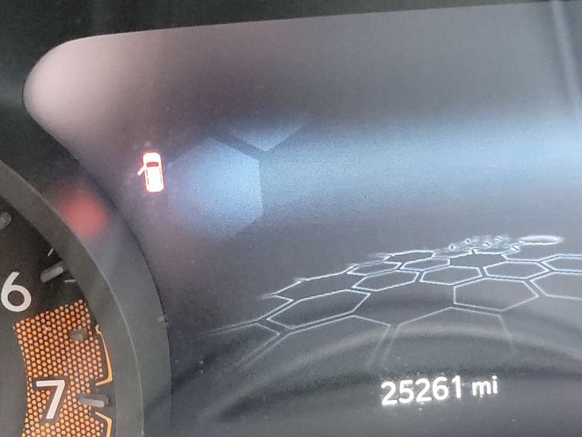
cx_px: 368
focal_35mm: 58
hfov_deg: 33.0
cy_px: 322
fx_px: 976
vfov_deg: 25.0
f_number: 1.8
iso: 3018
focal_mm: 6.7
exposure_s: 1/59
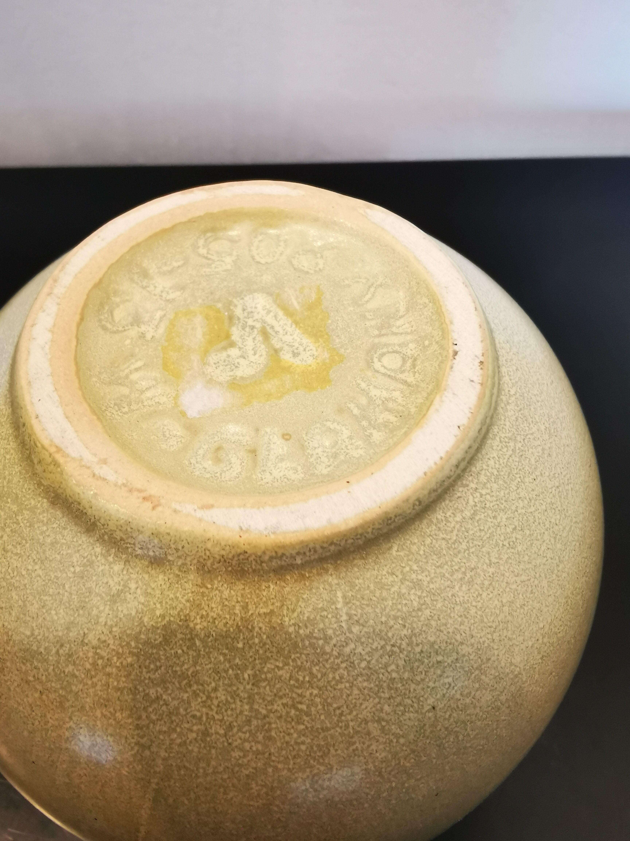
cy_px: 420
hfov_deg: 53.1
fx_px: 631
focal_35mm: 26
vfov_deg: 67.3
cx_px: 315
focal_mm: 2.26
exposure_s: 1/33.3
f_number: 2.2
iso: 250
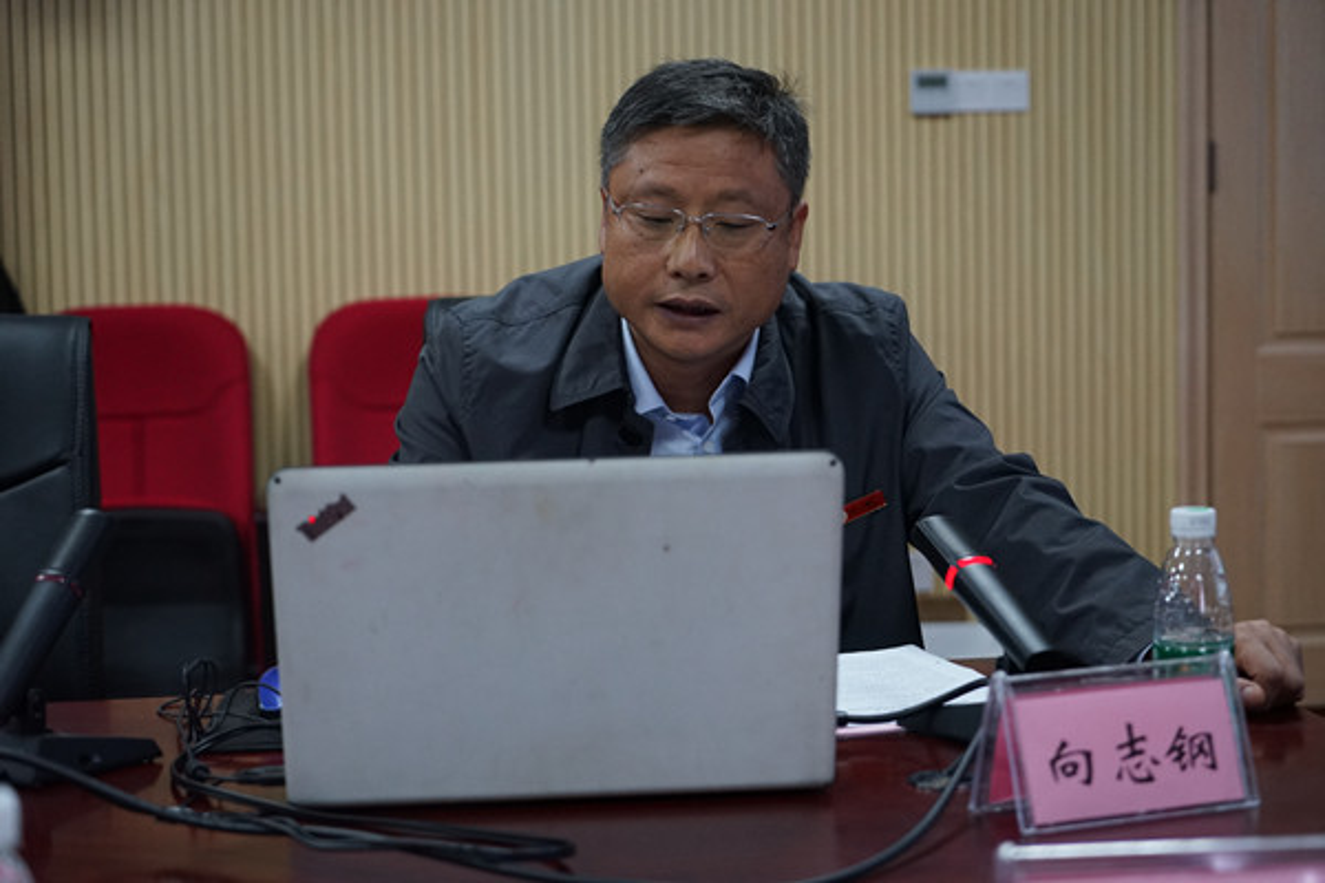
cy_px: 442
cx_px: 662
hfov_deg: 29.2
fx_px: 2539
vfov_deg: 19.7
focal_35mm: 69
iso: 2000
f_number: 4
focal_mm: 69
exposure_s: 1/160
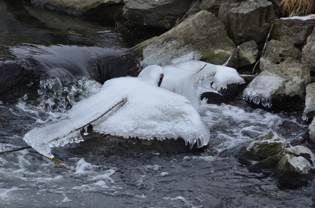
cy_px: 104
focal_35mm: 330
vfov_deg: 4.1
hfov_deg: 6.3
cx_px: 158
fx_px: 2881
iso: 800
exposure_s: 1/125
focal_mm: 220
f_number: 9
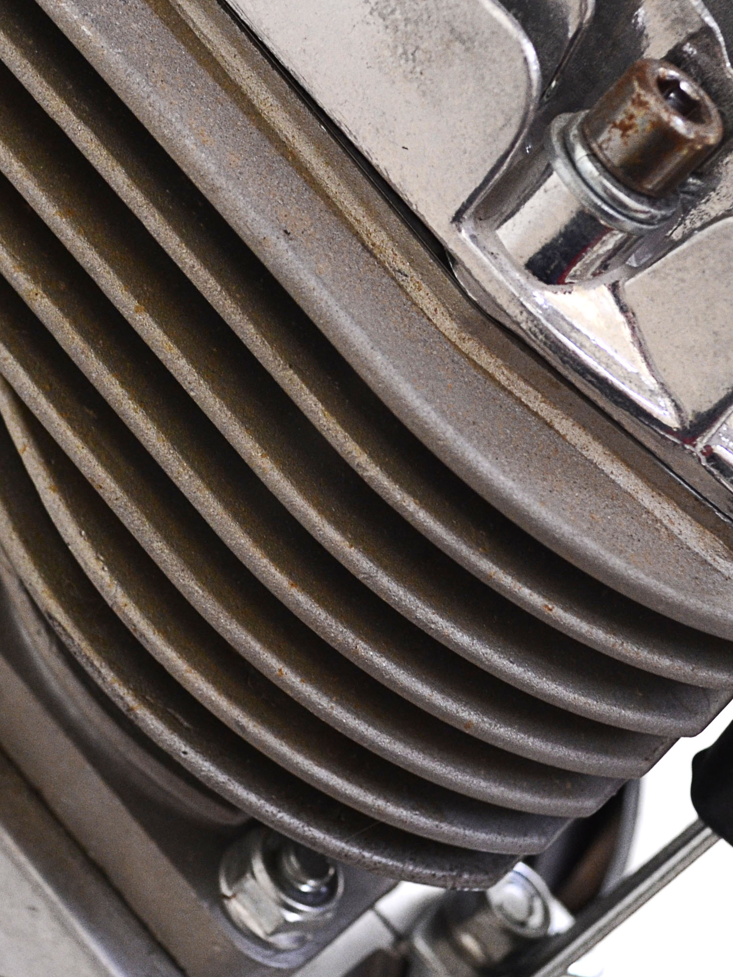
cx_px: 204
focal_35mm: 84
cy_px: 372
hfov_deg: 17.5
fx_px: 2372
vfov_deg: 23.2
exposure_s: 1/80
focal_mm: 24
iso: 640
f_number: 5
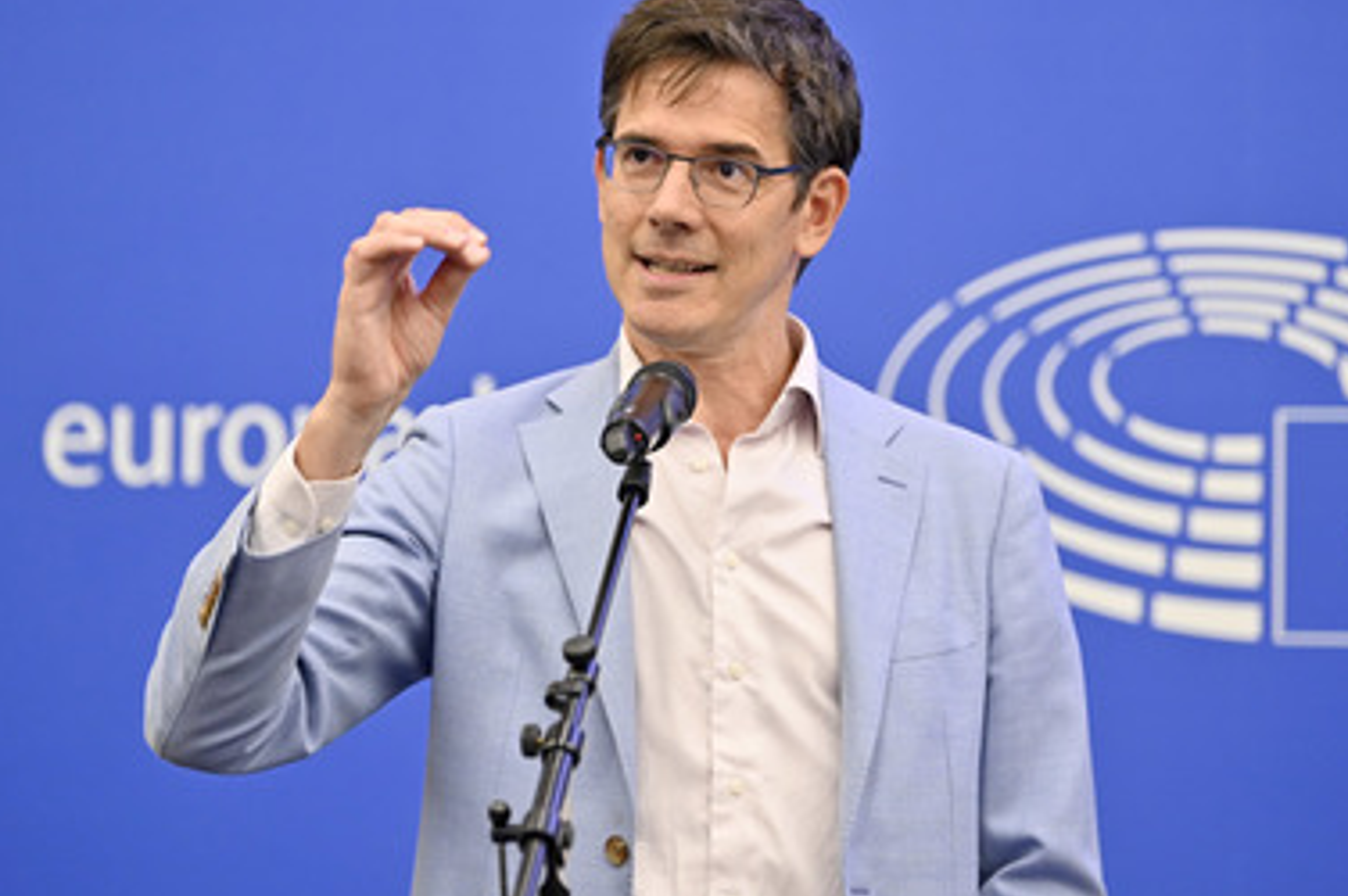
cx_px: 683
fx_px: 6509
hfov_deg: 11.8
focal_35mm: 174
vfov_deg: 7.9
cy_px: 473
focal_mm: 145
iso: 2000
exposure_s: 1/320
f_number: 2.8
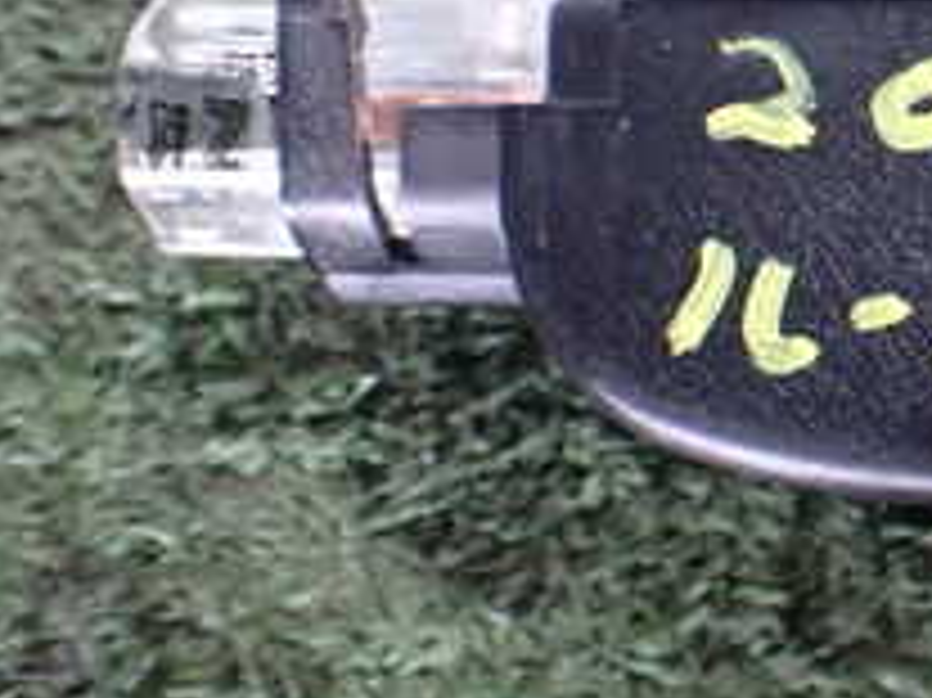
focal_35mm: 87
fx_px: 2341
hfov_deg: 20.3
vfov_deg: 16.9
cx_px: 1265
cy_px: 180
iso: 800
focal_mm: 5.4
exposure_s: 1/40
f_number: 2.3
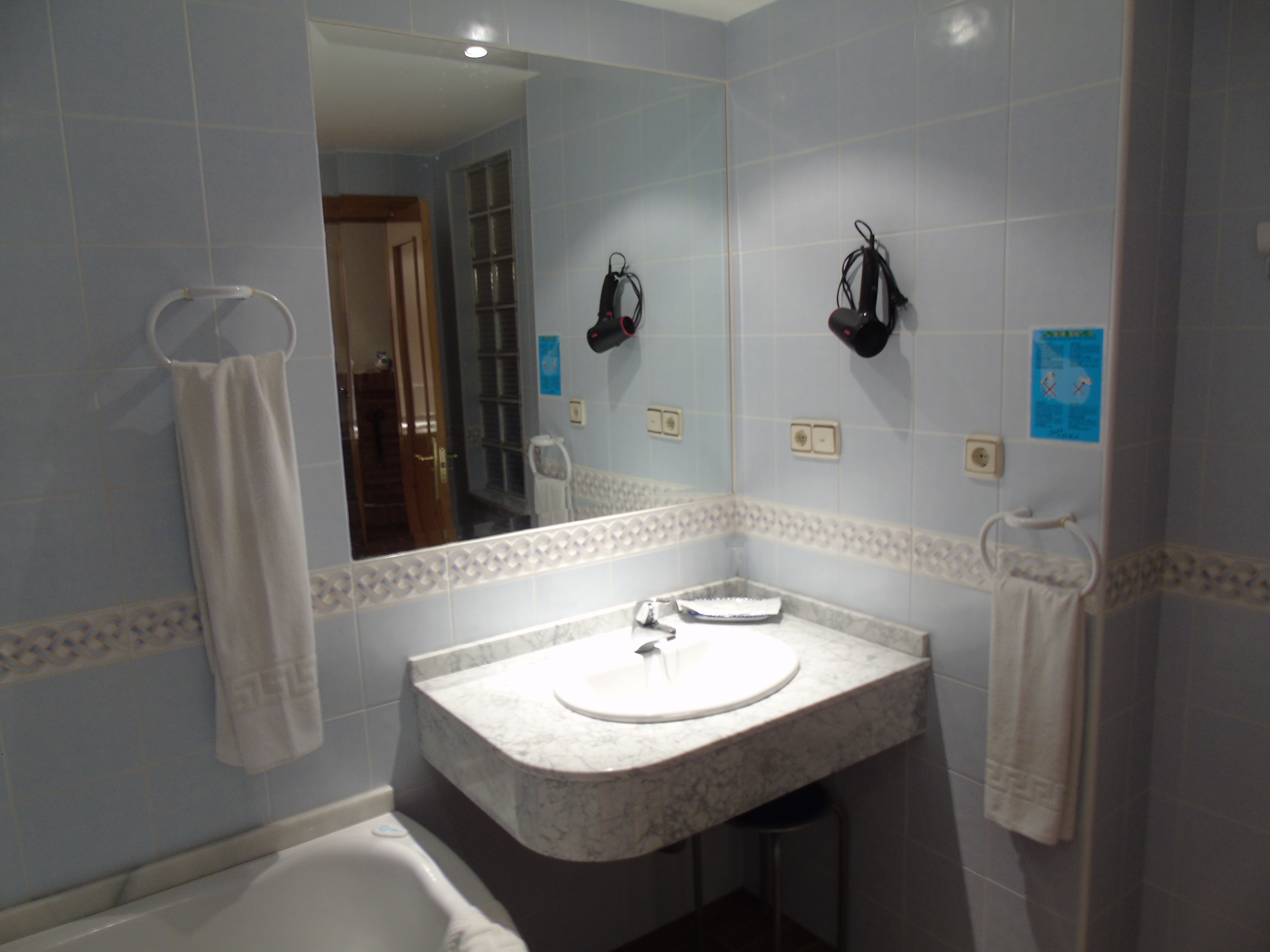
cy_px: 476
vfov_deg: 54.9
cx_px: 635
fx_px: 917
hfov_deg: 69.4
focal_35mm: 25
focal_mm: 4.4
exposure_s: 1/6
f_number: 3.4
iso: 80
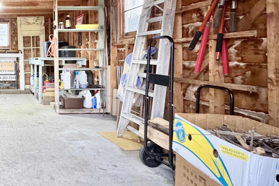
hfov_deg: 51.7
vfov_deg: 44.0
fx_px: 225
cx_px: 4
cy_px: 54
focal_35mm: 29
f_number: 2.2
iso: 400
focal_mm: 2.22
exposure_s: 1/60
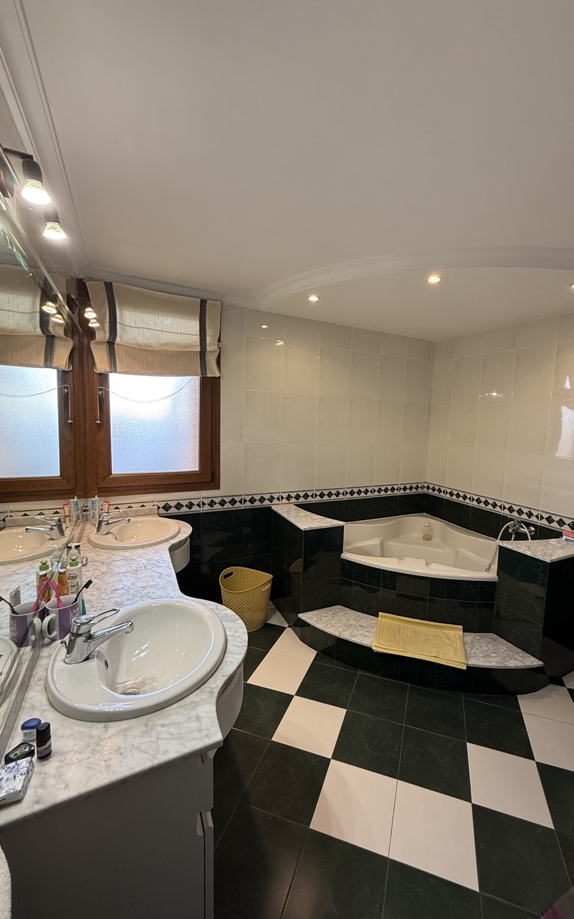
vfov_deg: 101.5
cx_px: 327
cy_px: 457
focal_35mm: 15
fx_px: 375
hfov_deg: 74.4
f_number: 2.2
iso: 250
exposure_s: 1/100
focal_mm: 2.22
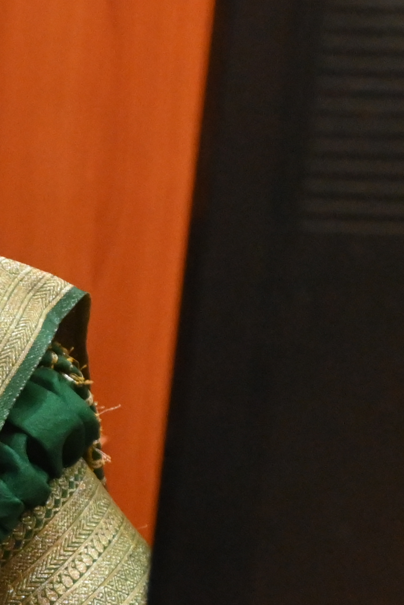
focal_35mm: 194
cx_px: -480
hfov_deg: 6.8
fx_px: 3266
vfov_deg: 10.6
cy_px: 417
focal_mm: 30
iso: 2800
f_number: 4.8
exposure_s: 1/60
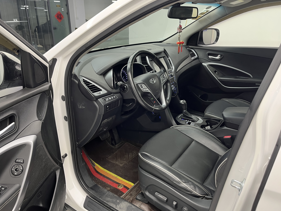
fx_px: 219
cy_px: 106
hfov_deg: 65.3
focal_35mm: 27
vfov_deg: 51.4
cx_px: 136
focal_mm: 5.1
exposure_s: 1/50
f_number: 1.6
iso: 80
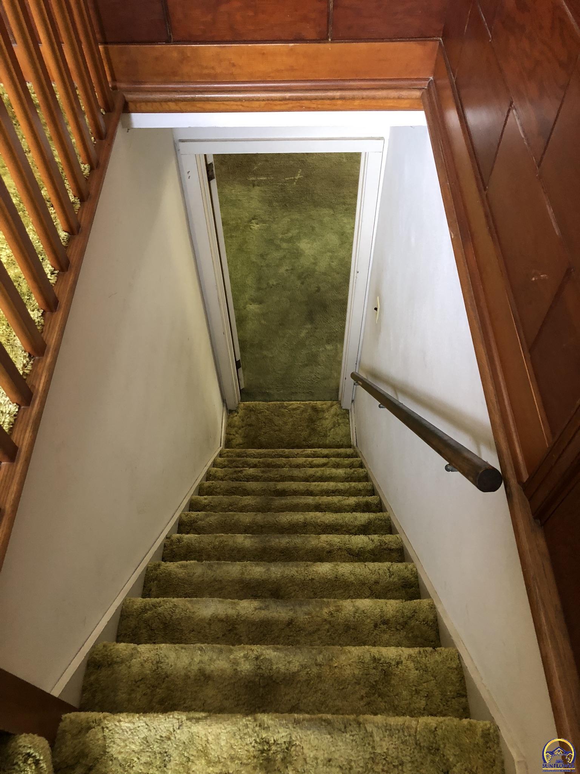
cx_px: 290
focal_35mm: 28
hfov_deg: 49.7
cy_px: 387
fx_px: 626
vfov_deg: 63.4
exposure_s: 1/7
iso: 80
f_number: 1.8
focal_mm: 3.99
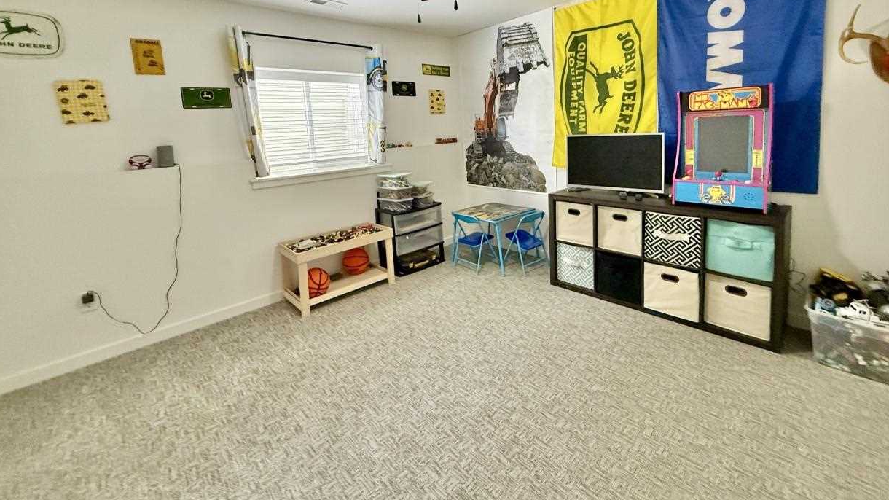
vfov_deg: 65.2
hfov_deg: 99.3
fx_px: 377
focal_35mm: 16
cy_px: 163
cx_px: 458
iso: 500
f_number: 2.2
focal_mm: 2.22
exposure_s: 1/120
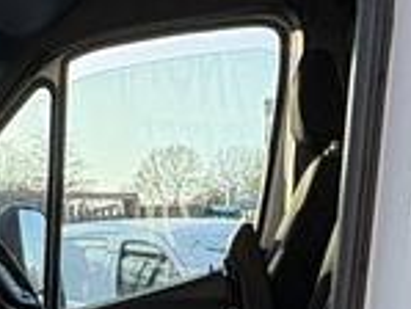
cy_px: 436
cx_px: 218
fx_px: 998
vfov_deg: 16.3
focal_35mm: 84
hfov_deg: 23.3
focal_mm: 2.22
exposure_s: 1/239
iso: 40
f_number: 2.2
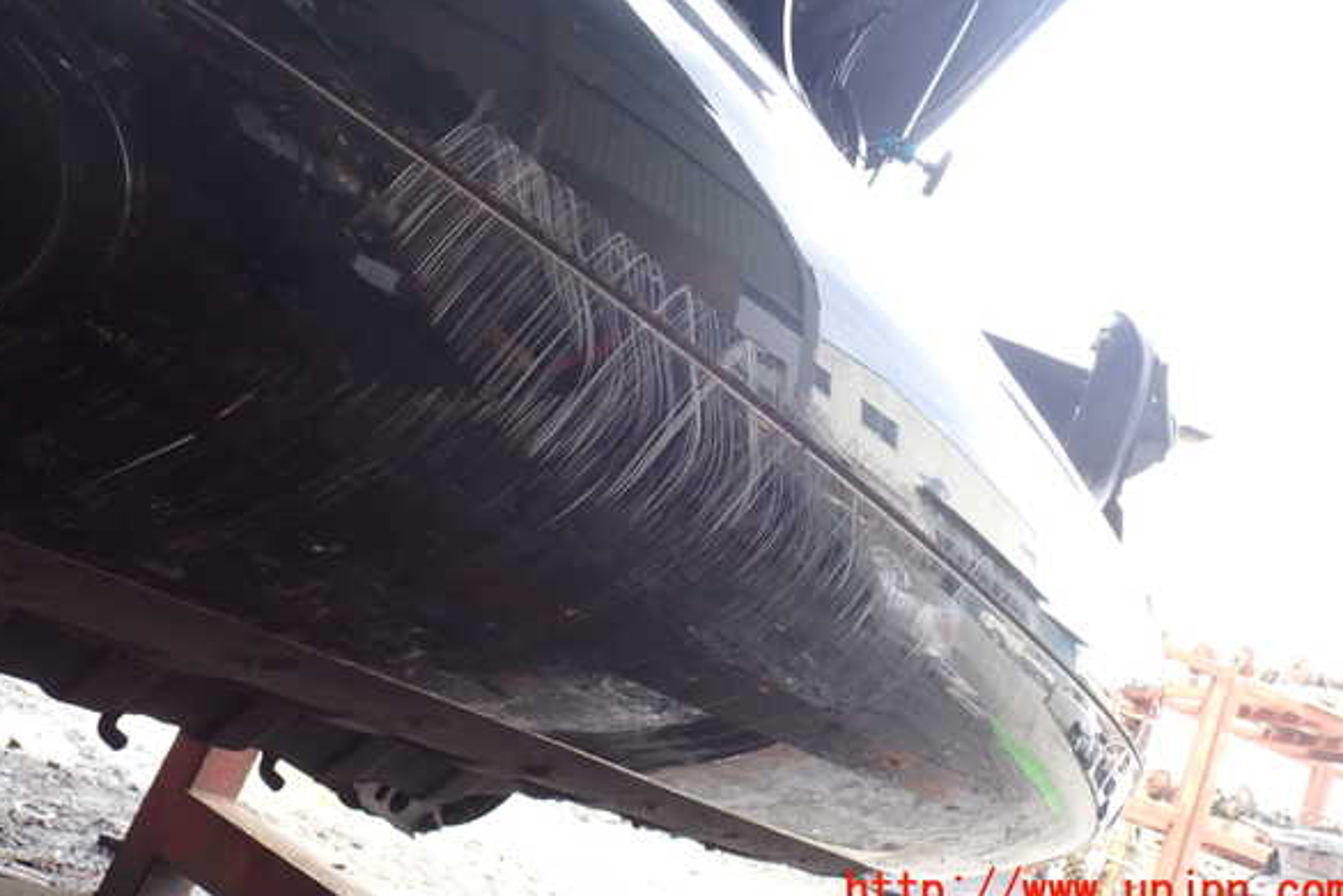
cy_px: 404
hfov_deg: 58.7
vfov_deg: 41.1
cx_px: 675
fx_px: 1194
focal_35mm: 32
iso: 100
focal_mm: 5.4
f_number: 3.2
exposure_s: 1/80
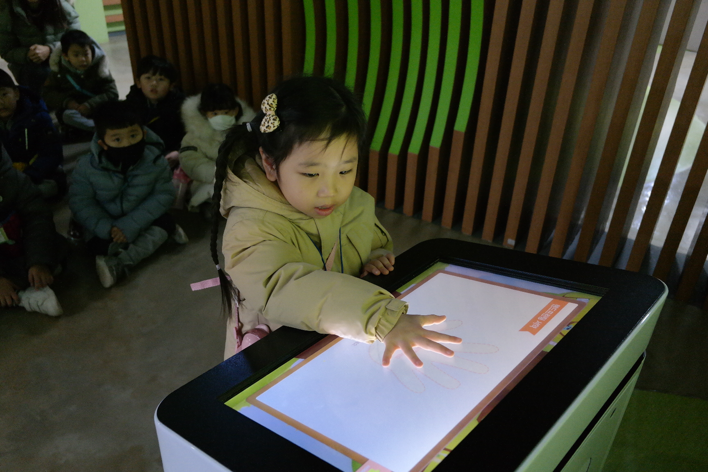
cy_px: 236
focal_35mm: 30
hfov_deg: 61.9
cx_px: 354
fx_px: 590
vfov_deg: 43.6
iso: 1600
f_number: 3.5
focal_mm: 20
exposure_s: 1/40
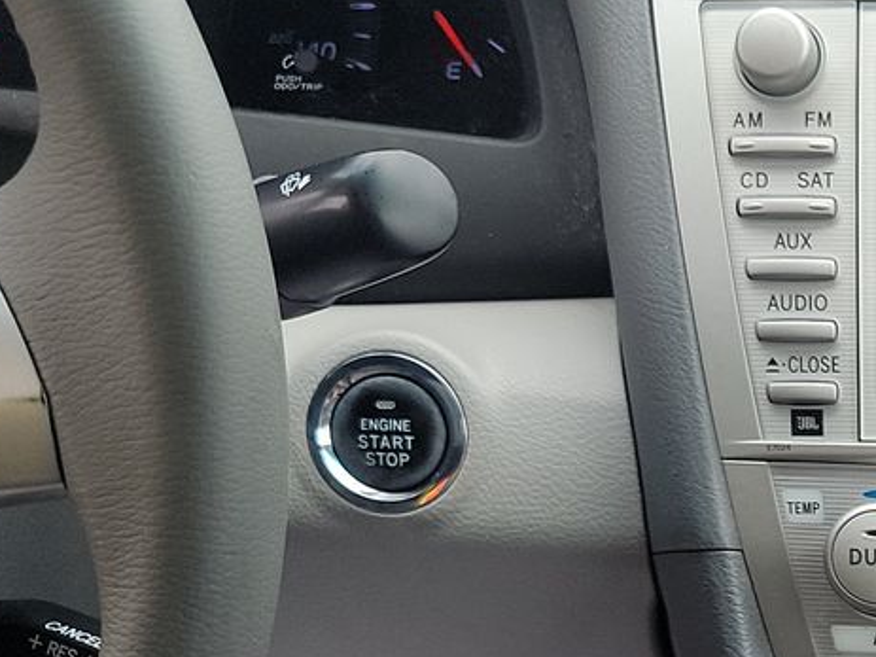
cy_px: 784
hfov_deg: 20.7
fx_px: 2100
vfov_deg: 17.0
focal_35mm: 83
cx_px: 1243
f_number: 1.8
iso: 61
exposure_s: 1/119
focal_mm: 6.7
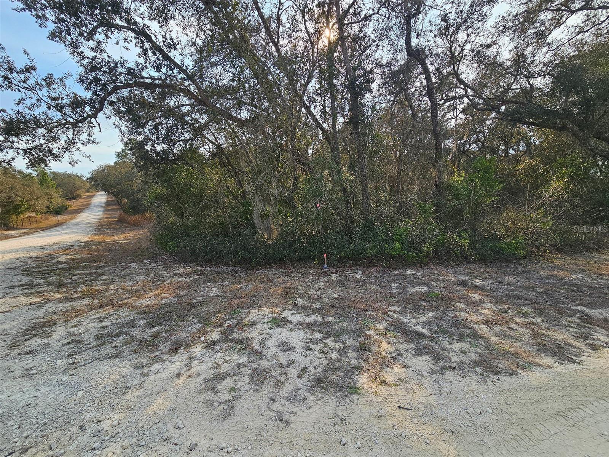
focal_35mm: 13
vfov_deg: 89.9
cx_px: 304
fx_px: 229
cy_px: 228
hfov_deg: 106.2
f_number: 2.2
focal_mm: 2.2
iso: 50
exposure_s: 1/868
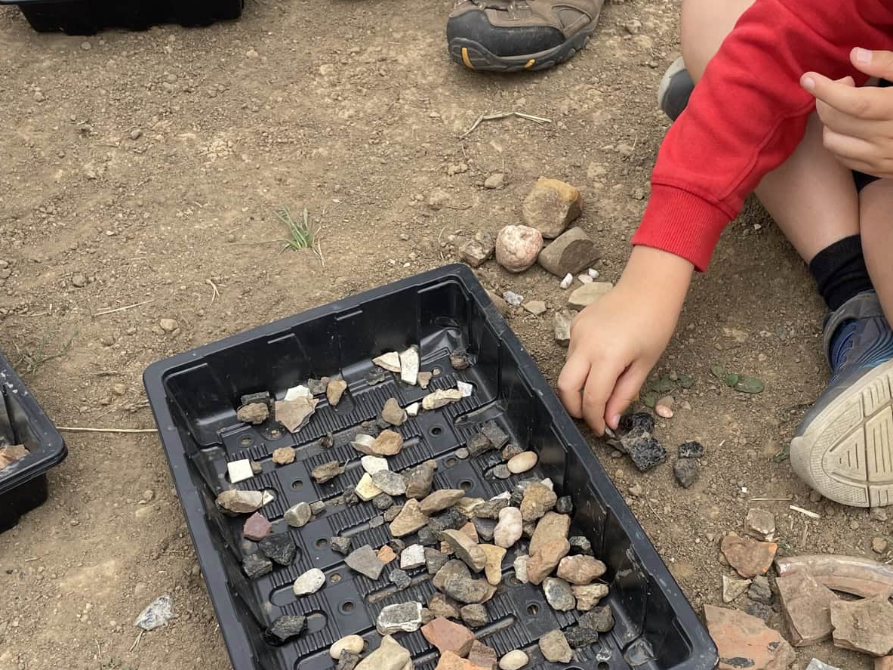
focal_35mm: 45
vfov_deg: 32.2
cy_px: 350
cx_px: 550
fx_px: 1161
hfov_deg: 41.8
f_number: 1.6
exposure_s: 1/764
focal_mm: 4.2
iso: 32
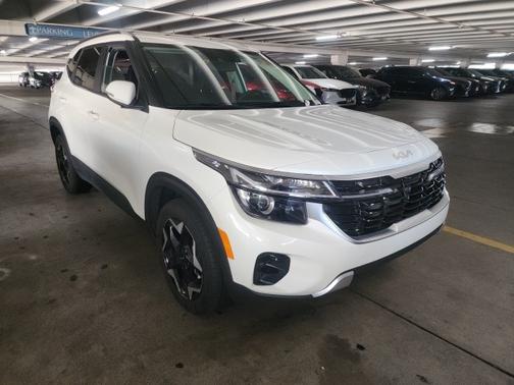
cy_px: 192
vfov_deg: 58.9
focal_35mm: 23
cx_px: 257
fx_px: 342
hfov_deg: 73.9
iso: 726
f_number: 1.8
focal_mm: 6.4
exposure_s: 1/60
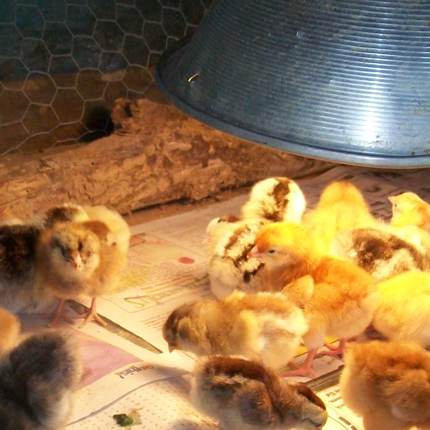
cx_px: 96
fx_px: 956
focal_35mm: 68
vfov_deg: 25.0
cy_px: 338
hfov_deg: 25.0
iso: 160
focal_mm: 6.1
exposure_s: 1/60
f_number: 2.7
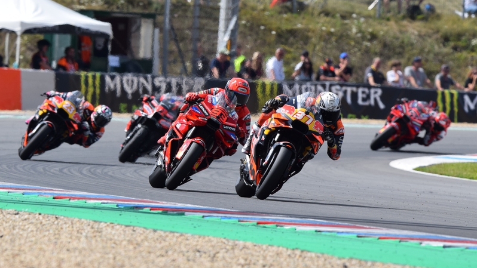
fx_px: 7969
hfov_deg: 3.4
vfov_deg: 1.9
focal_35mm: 630
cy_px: 126
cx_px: 238
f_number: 6.3
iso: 400
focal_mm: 400
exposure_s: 1/1600
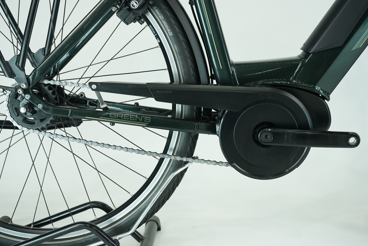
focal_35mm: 54
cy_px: 122
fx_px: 552
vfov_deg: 25.1
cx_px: 183
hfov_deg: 36.9
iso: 1600
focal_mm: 53
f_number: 6.3
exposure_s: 1/200
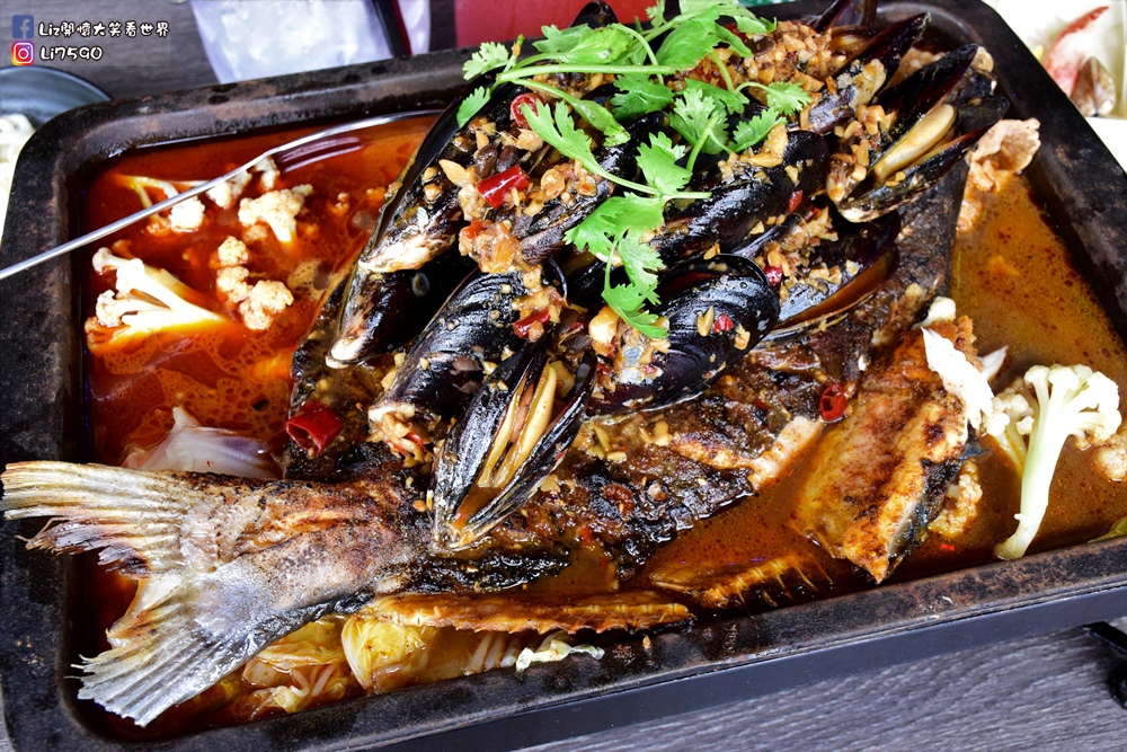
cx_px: 564
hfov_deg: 47.9
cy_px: 376
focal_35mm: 40
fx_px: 1268
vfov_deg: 33.0
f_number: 8
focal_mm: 27
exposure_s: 1/160
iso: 2500
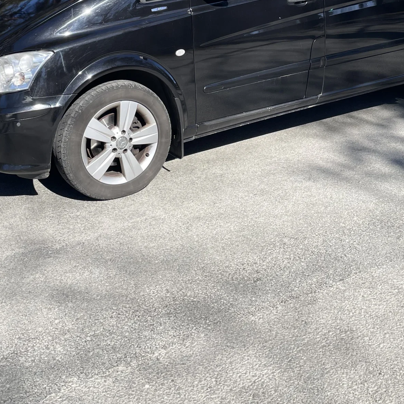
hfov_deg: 34.0
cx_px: 219
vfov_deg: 31.6
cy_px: 7
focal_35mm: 50
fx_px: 660
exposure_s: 1/1473
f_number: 1.6
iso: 32
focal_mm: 4.2
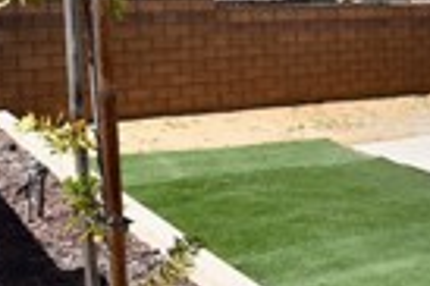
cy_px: 58
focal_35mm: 70
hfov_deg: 23.0
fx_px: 835
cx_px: 656
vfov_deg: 19.2
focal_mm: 15
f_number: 11
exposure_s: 1/200
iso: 100
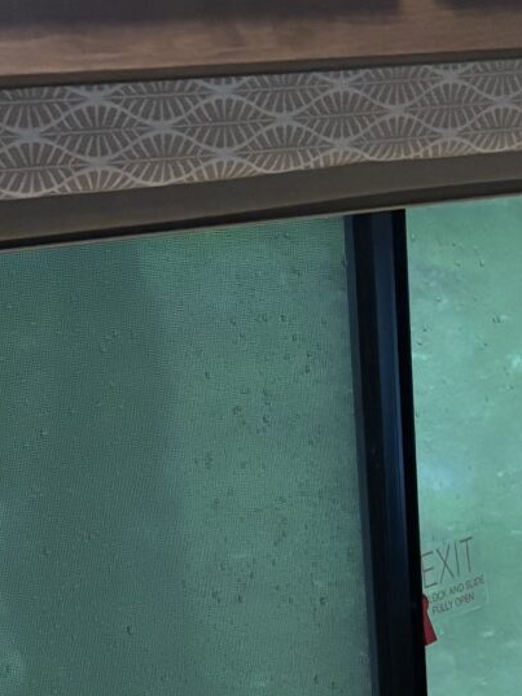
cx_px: 661
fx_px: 2492
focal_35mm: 124
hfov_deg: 11.7
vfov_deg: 14.7
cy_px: 1059
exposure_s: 1/60
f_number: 1.6
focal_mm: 6
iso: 400
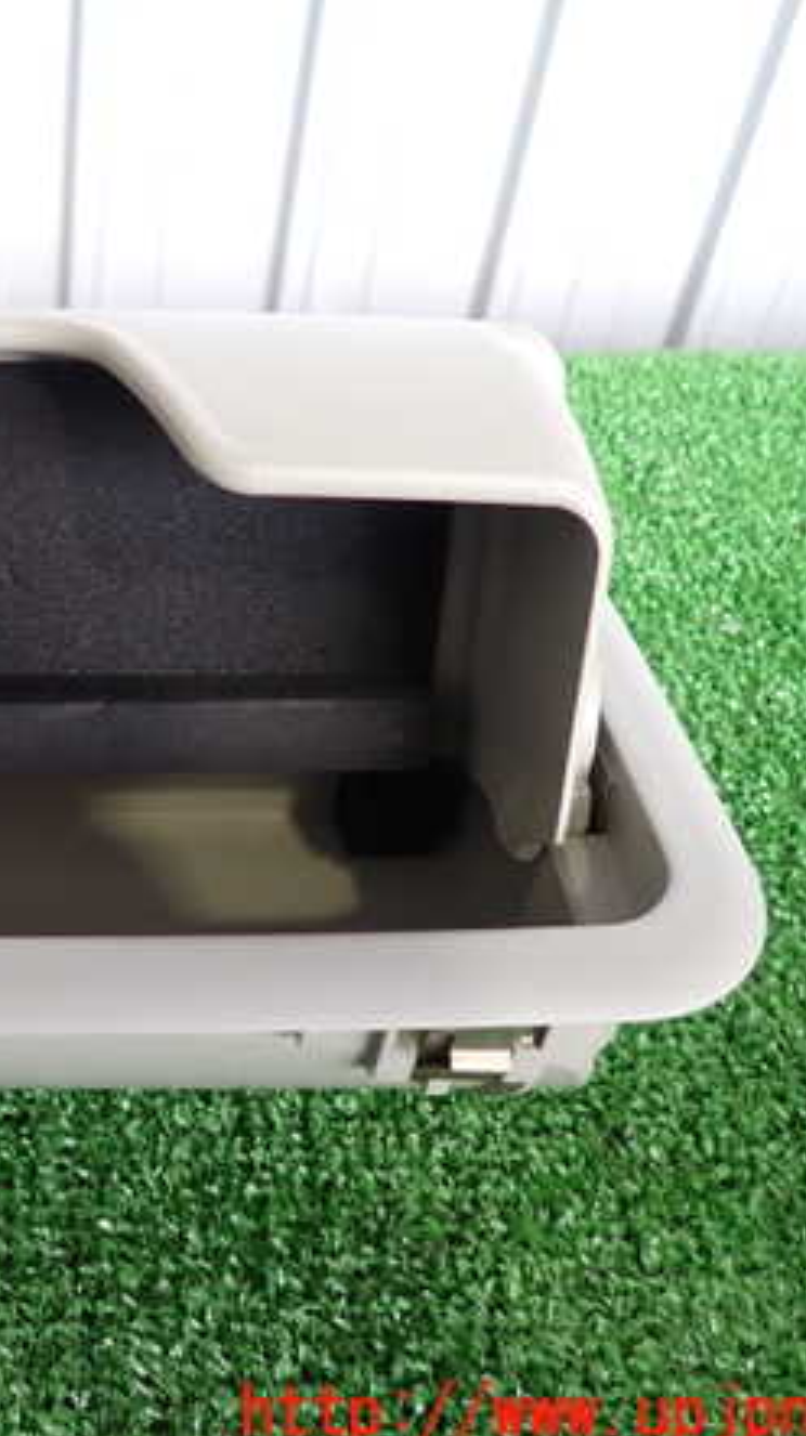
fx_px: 1408
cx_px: 0
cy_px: 724
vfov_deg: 54.0
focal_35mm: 37
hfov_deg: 29.8
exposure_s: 1/60
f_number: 2
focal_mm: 4.5
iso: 200
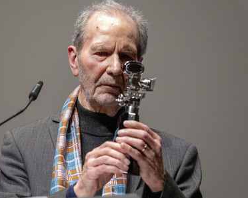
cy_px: 99
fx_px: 1753
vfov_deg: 6.5
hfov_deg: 8.1
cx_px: 101
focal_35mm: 239
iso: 2500
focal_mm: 140
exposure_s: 1/320
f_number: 2.8
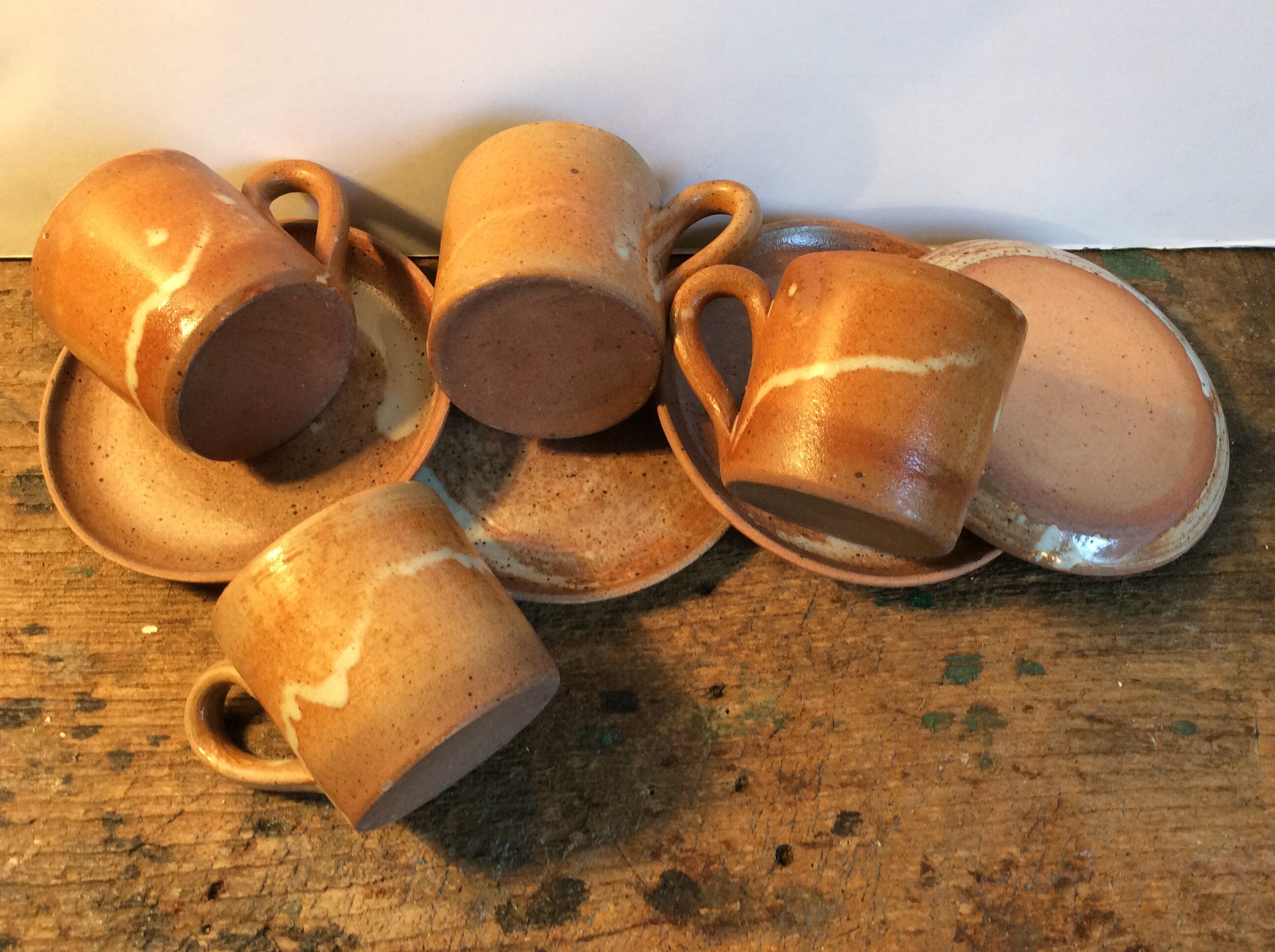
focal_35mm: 32
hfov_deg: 56.9
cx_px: 638
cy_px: 476
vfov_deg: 44.1
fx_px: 1177
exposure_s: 1/25
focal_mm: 3.3
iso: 64
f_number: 2.4
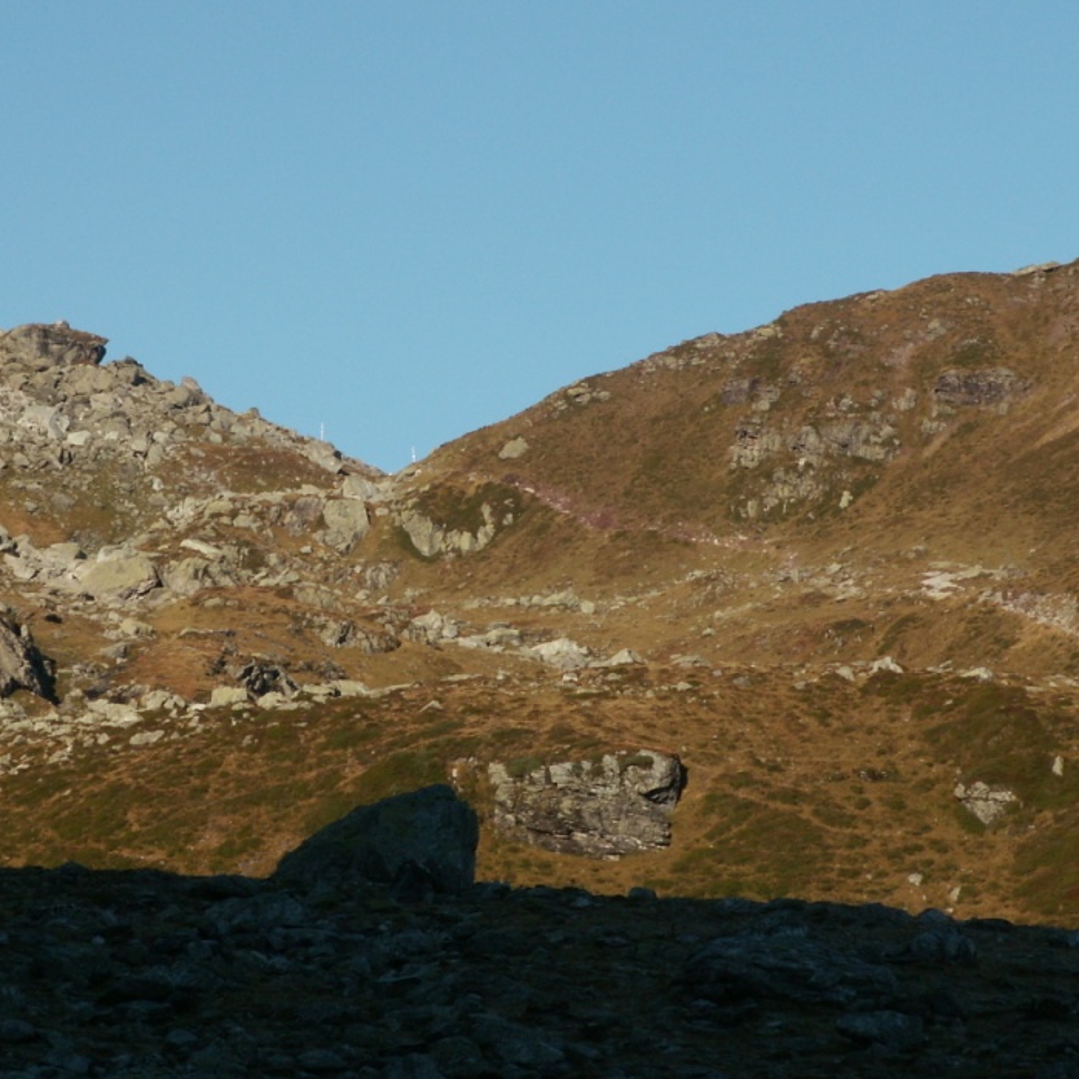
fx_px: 6806
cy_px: 519
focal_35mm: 193
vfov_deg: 9.1
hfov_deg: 9.1
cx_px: 421
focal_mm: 24.32
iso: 50
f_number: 8
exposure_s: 1/160
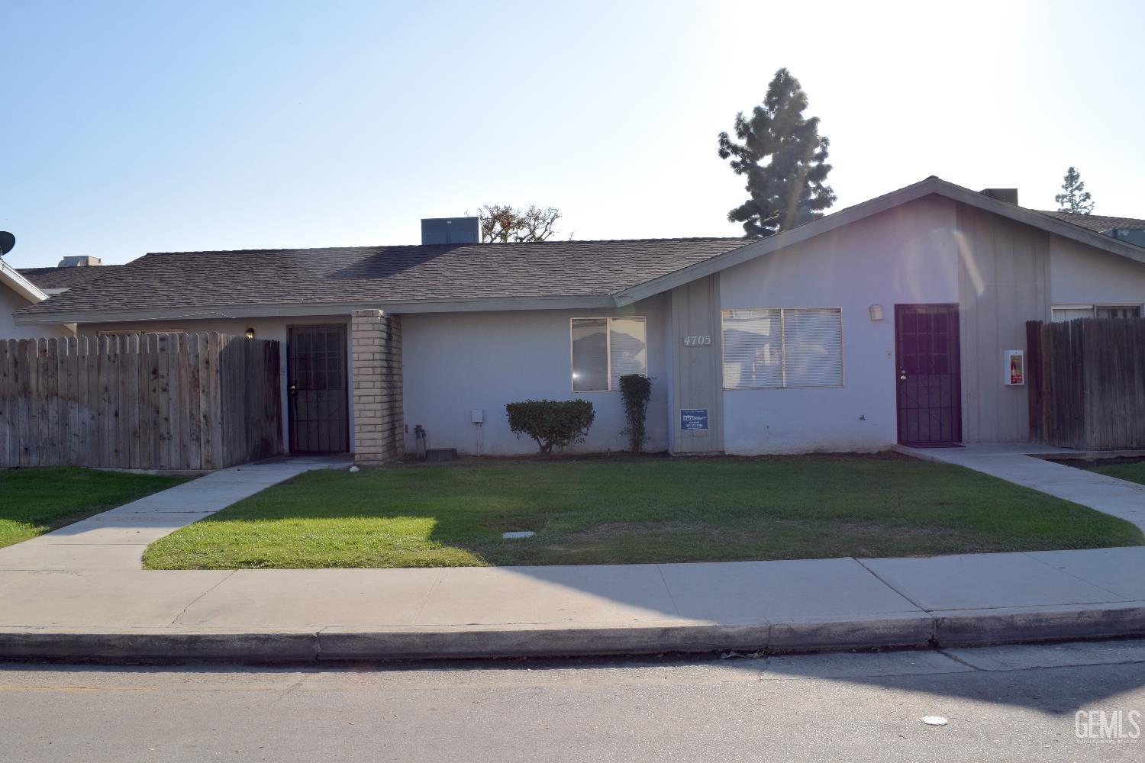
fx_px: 859
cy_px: 382
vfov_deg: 47.9
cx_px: 572
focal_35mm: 27
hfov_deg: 67.4
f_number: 10
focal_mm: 18
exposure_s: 1/200
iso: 100
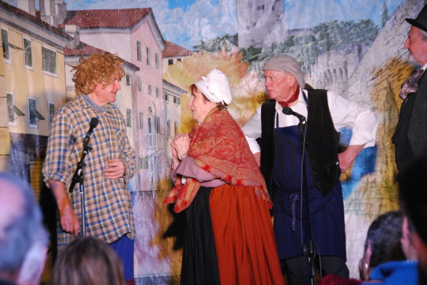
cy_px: 142
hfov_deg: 14.3
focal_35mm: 144
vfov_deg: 9.6
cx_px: 214
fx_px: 1702
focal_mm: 95
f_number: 5.3
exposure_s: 1/50
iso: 1600
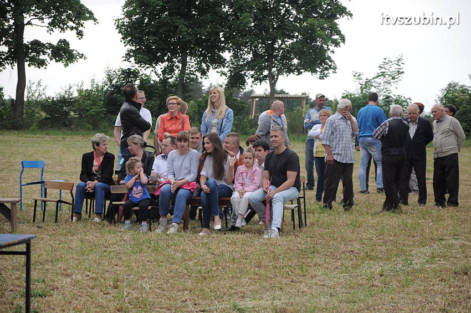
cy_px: 156
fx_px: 2059
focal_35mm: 158
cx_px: 236
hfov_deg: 13.1
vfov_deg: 8.7
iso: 500
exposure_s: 1/500
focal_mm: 105
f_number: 5.6
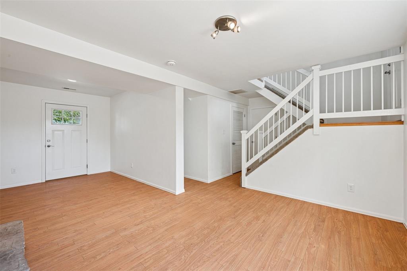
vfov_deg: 77.3
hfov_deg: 100.4
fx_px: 170
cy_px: 136
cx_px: 204
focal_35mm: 15
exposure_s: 1/2.5
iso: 100
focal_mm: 15
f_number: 11
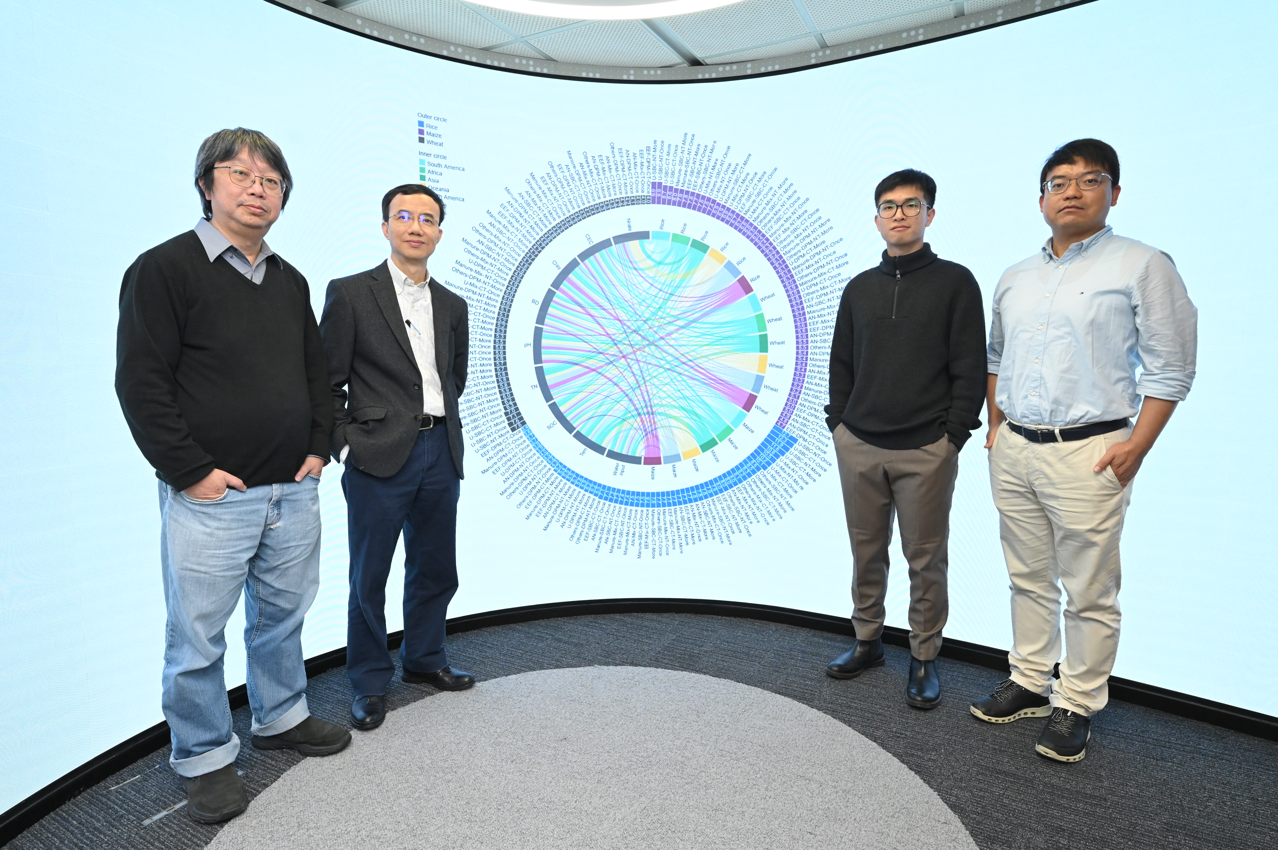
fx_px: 656
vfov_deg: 65.9
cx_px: 639
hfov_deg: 88.5
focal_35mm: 18
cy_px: 425
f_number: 6.3
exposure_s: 1/200
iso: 4000
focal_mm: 18.5
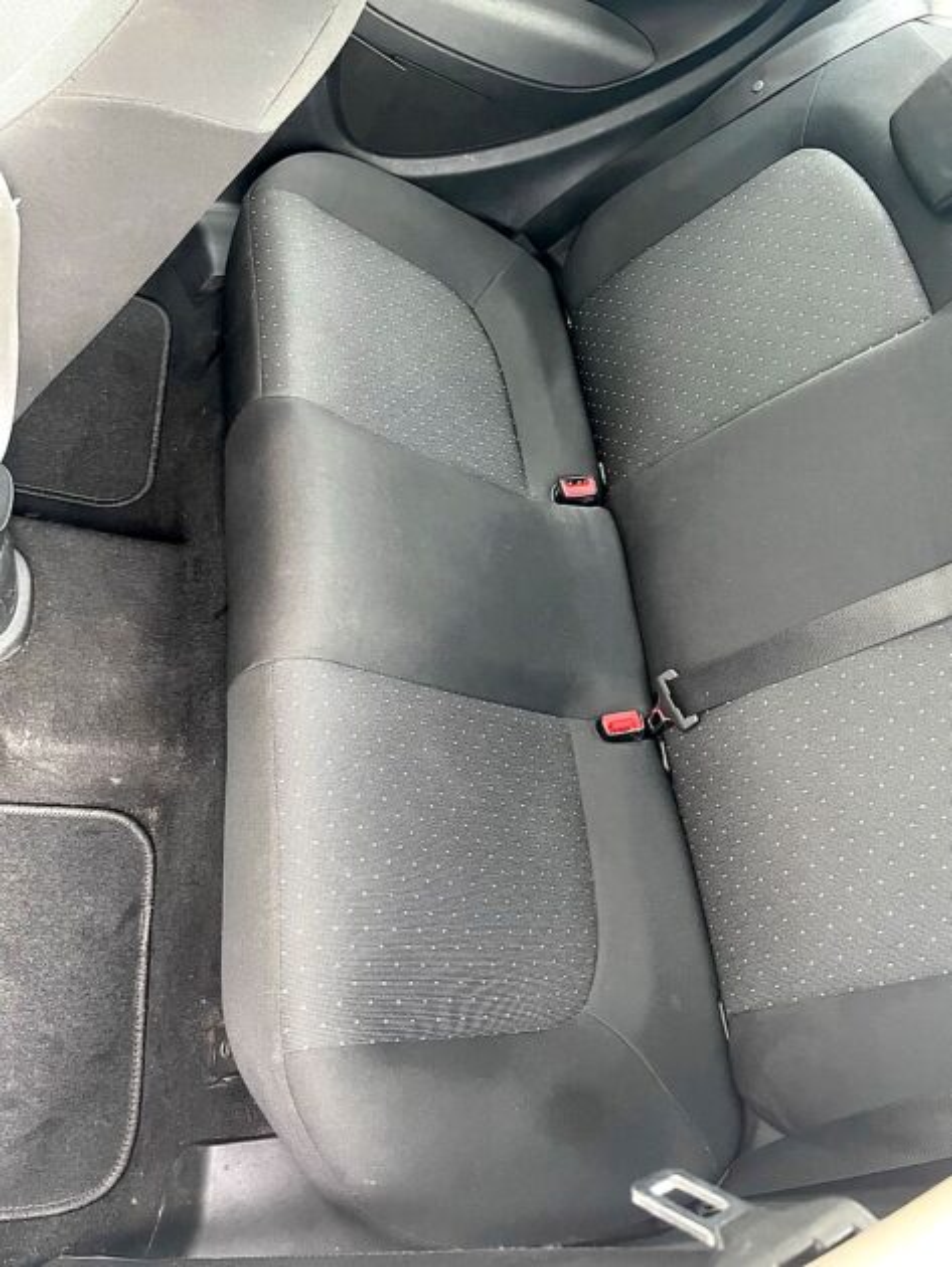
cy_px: 634
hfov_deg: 53.1
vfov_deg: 67.3
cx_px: 476
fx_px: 953
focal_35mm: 26
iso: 640
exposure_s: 1/40
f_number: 1.6
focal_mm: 4.2
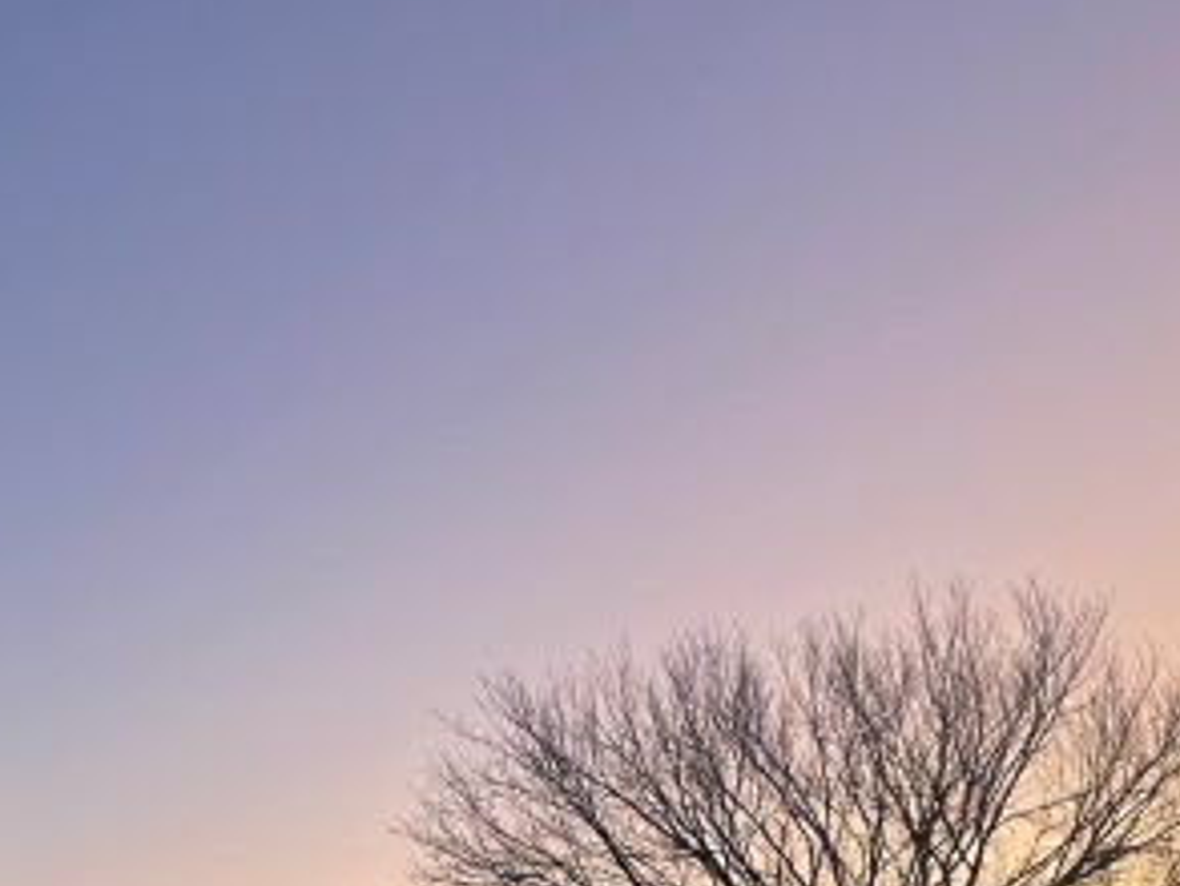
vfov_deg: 19.8
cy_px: 983
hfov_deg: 26.9
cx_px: 246
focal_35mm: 71
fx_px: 2421
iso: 160
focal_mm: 4.2
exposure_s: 1/60
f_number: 1.6
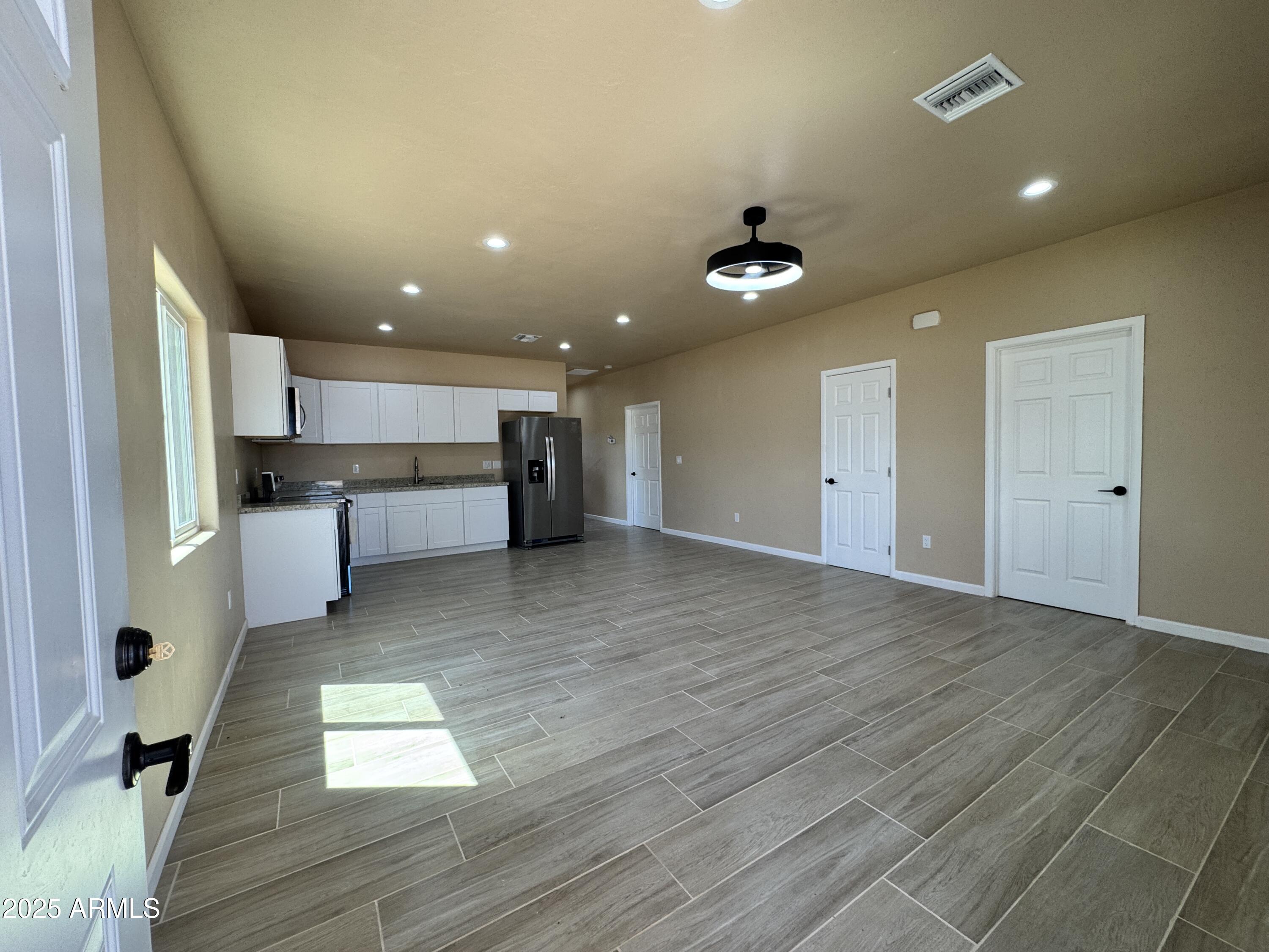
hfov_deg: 102.1
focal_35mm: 14
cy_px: 476
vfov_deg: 85.7
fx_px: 513
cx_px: 634
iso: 80
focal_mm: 2.22
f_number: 2.2
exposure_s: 1/120
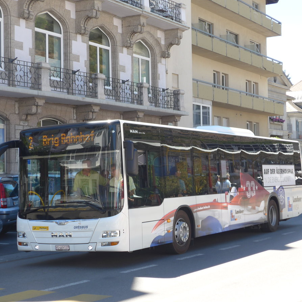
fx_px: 691
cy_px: 151
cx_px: 159
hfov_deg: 24.7
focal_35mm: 70
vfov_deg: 24.7
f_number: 3.5
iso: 80
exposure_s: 1/250
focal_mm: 12
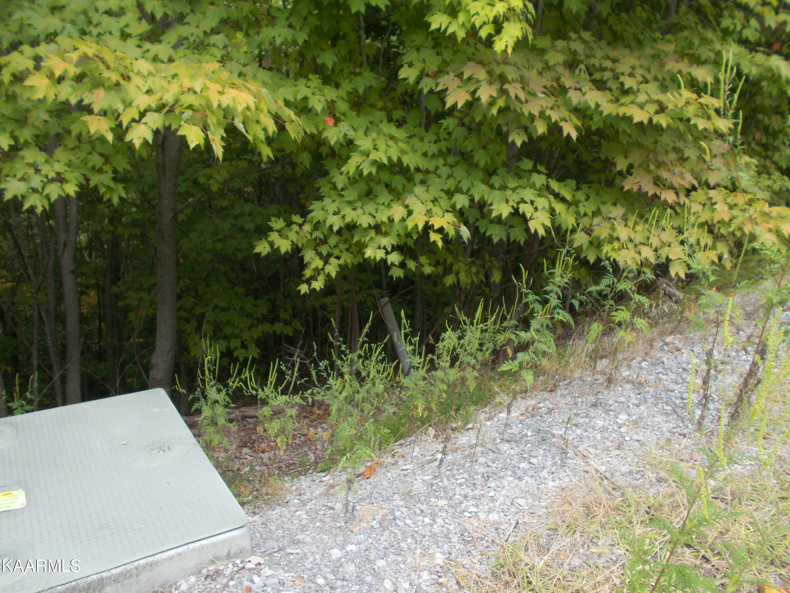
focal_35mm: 30
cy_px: 296
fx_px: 685
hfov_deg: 60.0
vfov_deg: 46.8
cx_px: 395
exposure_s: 1/200
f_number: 3.4
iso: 80
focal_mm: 5.3
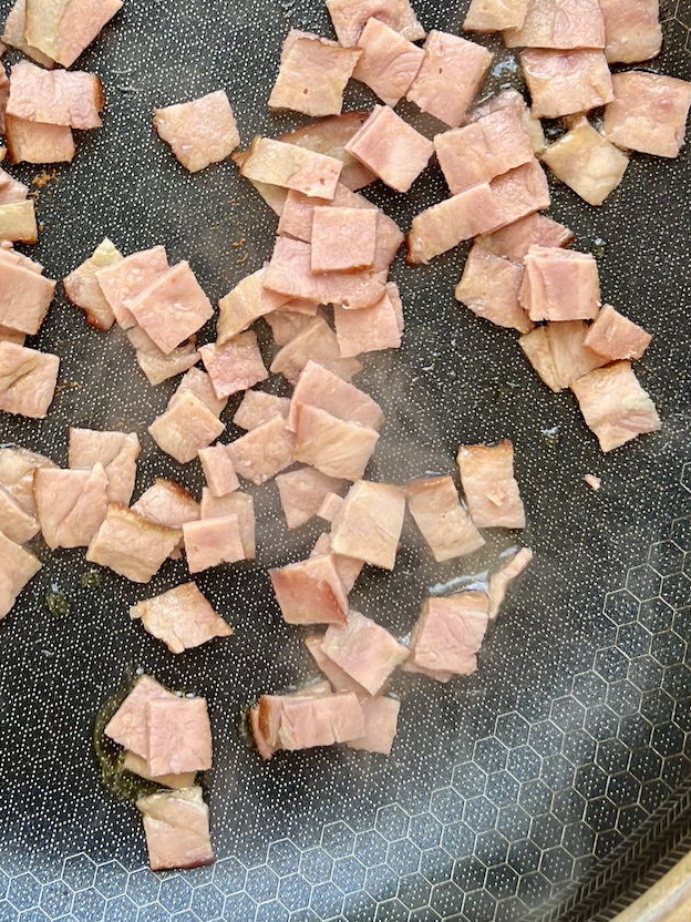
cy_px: 253
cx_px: 147
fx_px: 1331
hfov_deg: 28.5
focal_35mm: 50
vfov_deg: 37.4
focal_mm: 5.7
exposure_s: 1/121
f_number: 1.5
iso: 64
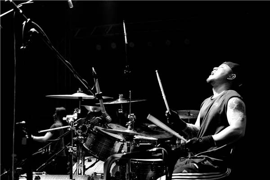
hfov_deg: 38.2
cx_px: 135
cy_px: 90
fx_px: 390
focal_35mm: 52
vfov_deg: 26.0
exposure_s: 1/320
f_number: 2.8
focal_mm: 52
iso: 4000
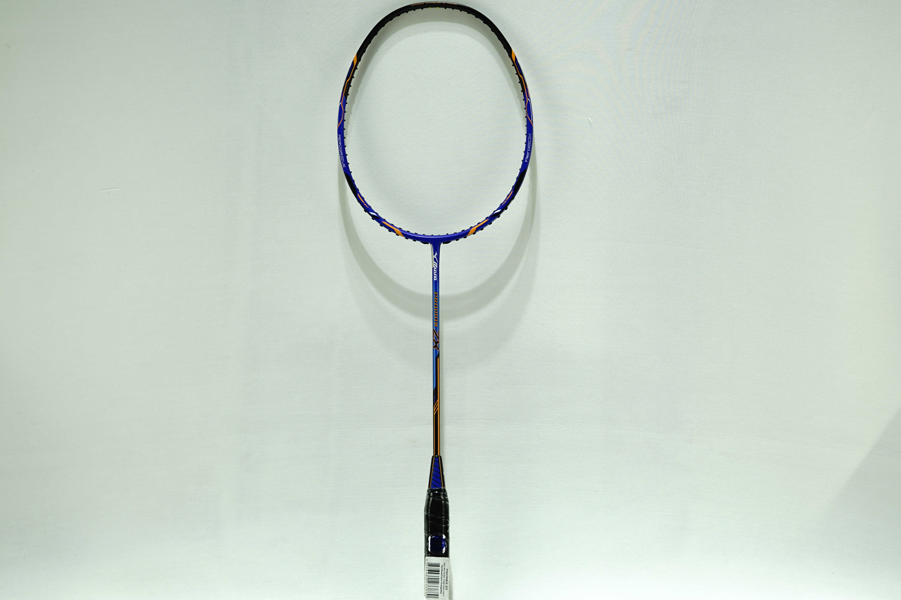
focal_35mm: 108
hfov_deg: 18.9
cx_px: 429
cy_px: 343
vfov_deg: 12.7
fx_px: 2703
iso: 100
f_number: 8
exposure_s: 1/10
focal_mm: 90
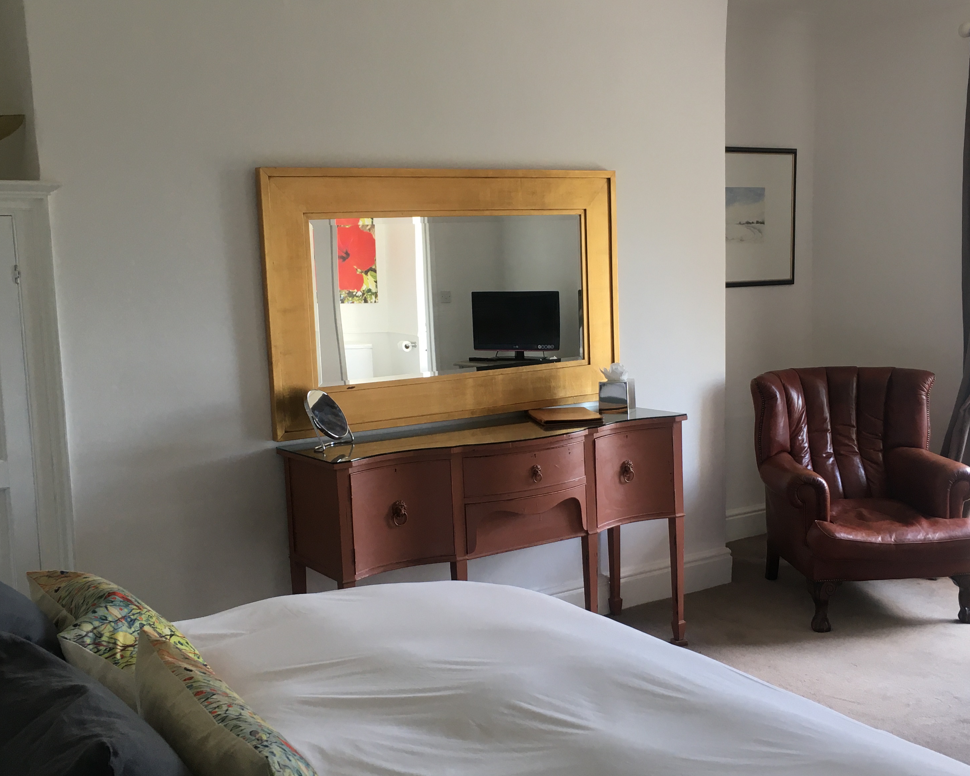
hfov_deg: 46.8
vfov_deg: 38.2
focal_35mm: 39
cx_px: 495
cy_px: 411
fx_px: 1120
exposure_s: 1/33
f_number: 2.2
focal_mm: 4.15
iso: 25
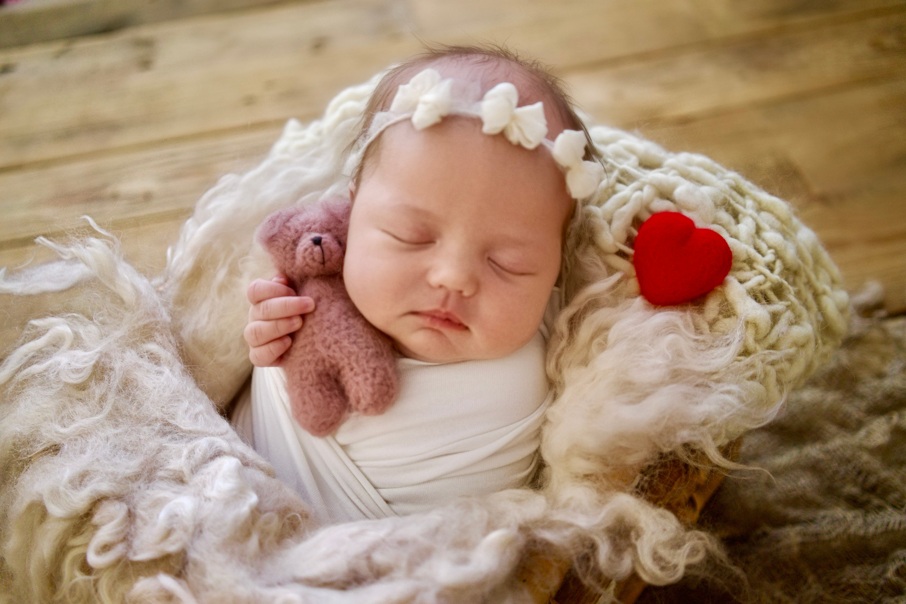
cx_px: 453
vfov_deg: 37.9
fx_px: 881
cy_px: 302
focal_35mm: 35
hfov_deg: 54.4
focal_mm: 35
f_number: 2.8
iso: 400
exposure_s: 1/125
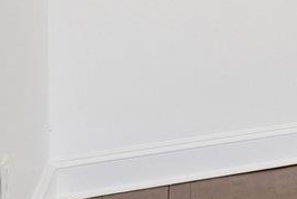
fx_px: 1016
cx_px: 891
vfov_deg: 10.6
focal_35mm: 123
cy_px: -135
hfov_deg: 10.9
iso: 400
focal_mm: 16
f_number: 9
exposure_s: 1/10
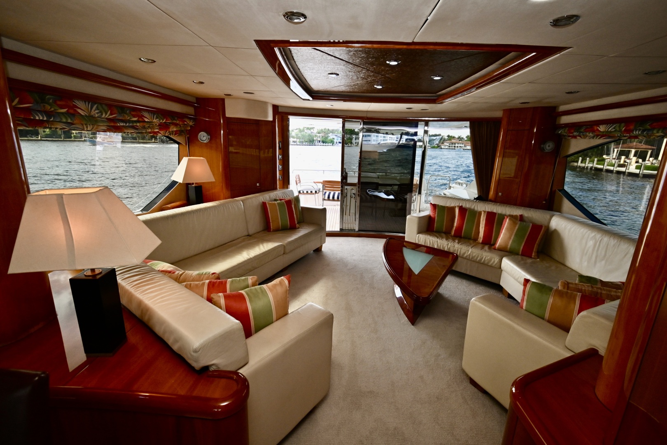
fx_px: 278
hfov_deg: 100.4
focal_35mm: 15
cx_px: 334
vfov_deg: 77.3
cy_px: 222
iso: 280
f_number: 4.5
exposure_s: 1/250
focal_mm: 10
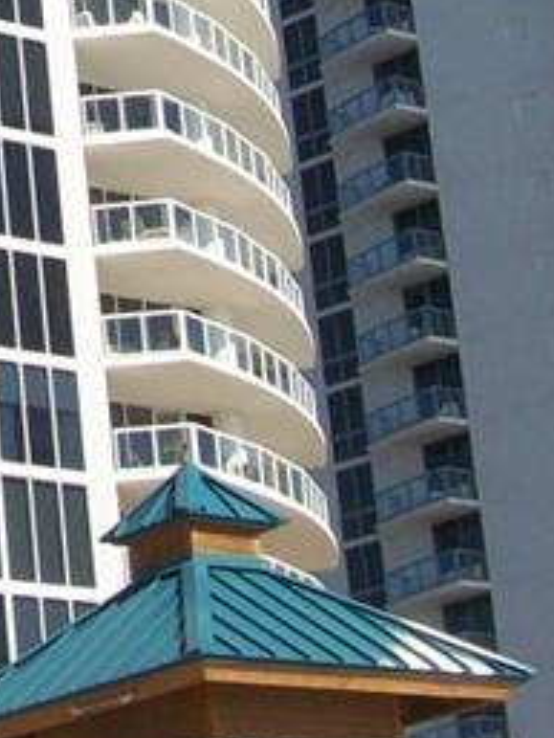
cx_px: -337
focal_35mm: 168
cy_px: -350
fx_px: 3582
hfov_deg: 8.6
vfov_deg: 11.3
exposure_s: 1/702
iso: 80
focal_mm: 6
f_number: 4.8
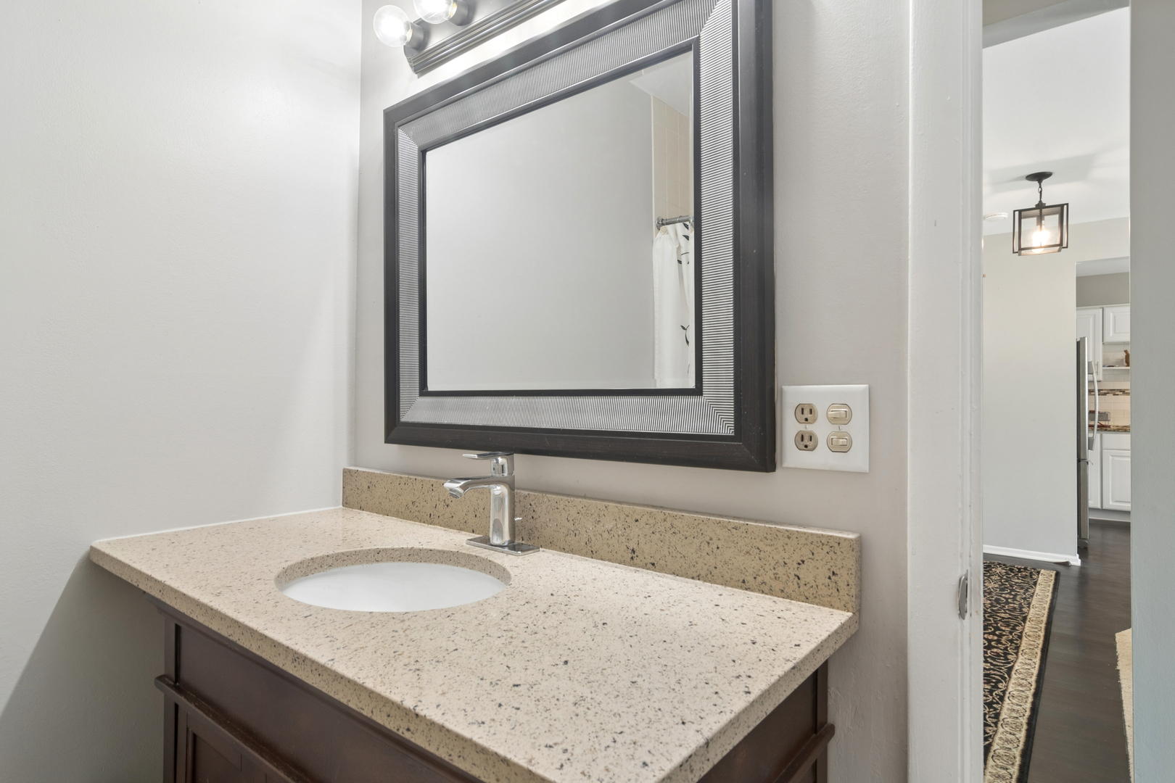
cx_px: 588
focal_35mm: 18
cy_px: 392
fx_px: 587
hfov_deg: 90.0
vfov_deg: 67.4
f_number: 8
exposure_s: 1/8
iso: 200
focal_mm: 12
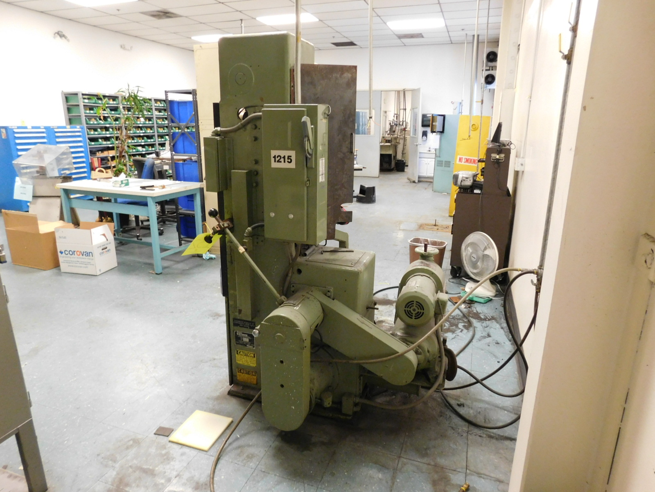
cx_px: 328
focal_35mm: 23
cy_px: 246
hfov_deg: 73.9
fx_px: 435
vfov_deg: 58.9
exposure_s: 1/20
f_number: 3
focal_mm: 4
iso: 400
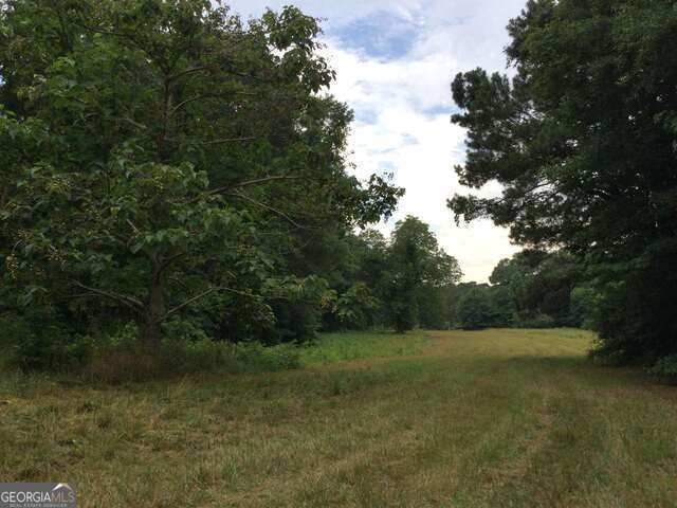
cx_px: 338
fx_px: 606
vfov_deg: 45.4
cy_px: 254
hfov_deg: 58.4
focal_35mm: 31
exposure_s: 1/515
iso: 25
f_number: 2.4
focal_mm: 3.3
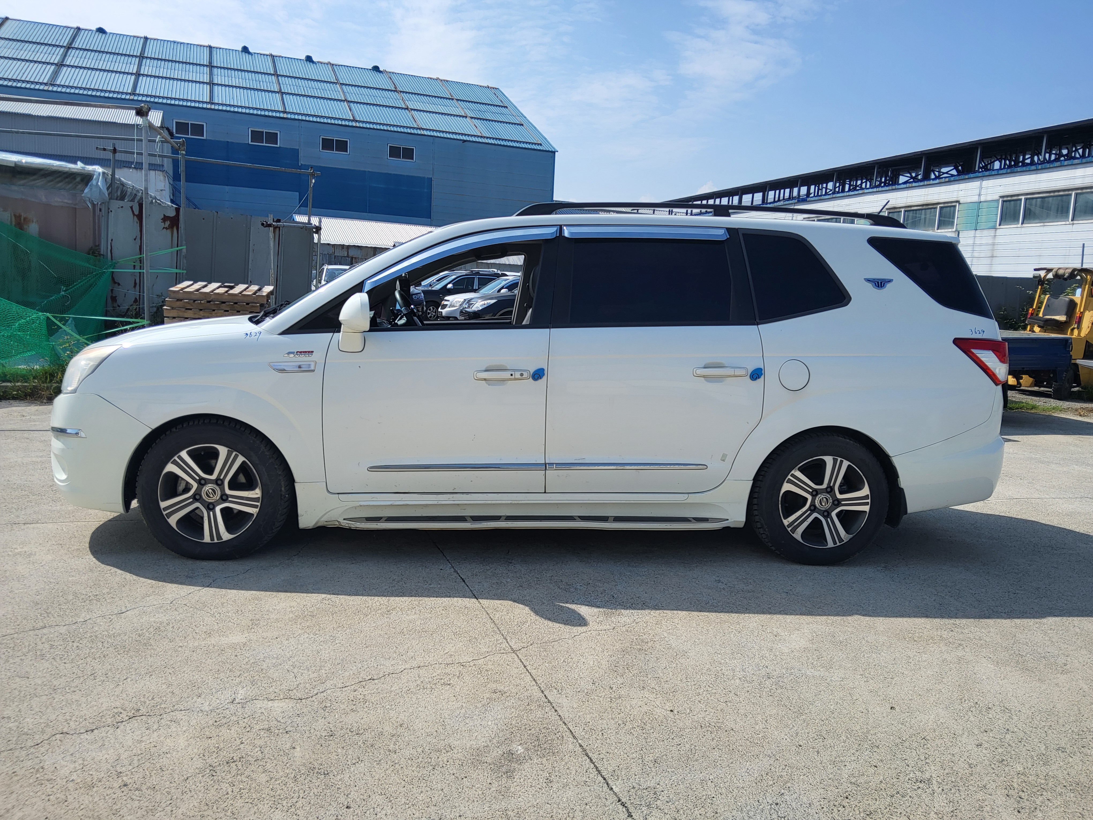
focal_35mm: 26
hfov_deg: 67.3
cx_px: 546
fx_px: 821
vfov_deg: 53.1
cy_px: 410
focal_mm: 3.98
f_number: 1.8
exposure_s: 1/1070
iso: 12
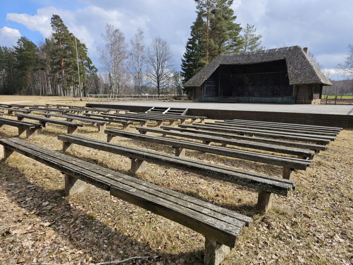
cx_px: 176
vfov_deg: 58.9
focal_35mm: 23
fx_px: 235
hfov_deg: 73.9
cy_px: 132
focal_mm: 6.3
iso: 10
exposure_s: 1/579
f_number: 1.7
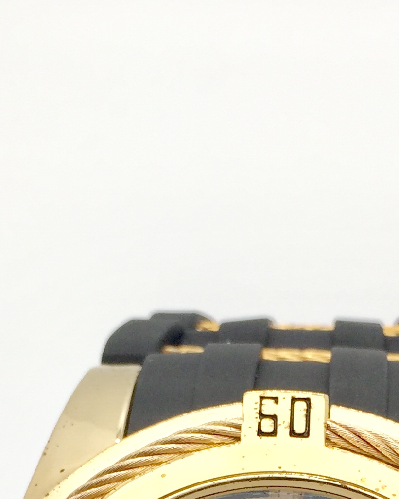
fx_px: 1329
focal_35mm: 90
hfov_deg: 17.0
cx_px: 302
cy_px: 656
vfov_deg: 19.5
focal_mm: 4.15
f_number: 2.2
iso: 32
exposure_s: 1/399
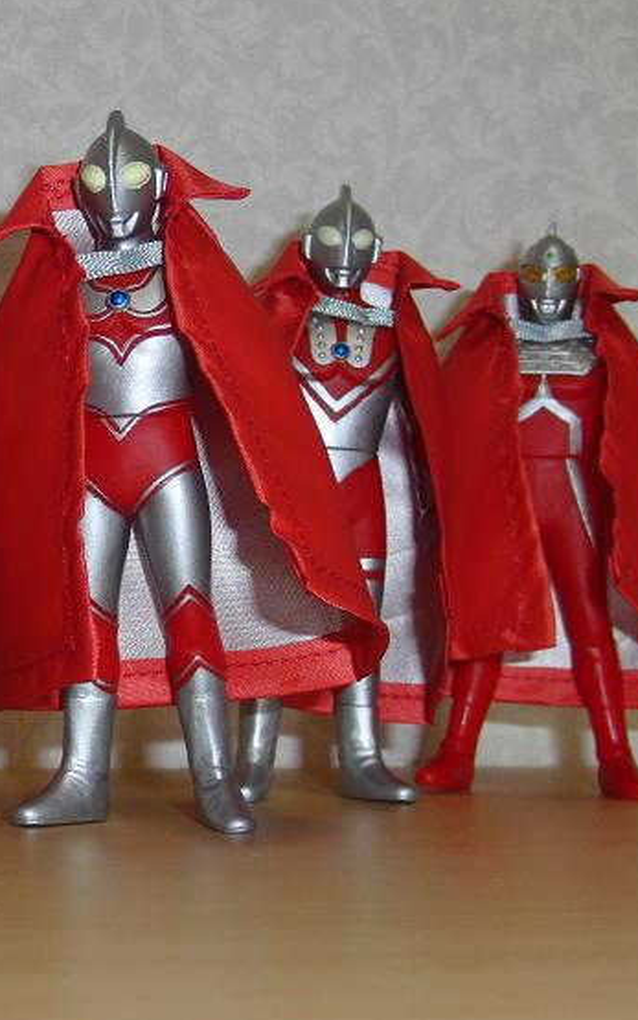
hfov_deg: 17.6
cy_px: 467
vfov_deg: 29.0
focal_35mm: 71
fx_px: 1975
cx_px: -99
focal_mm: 7.54
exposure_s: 1/50
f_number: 3.7
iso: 100
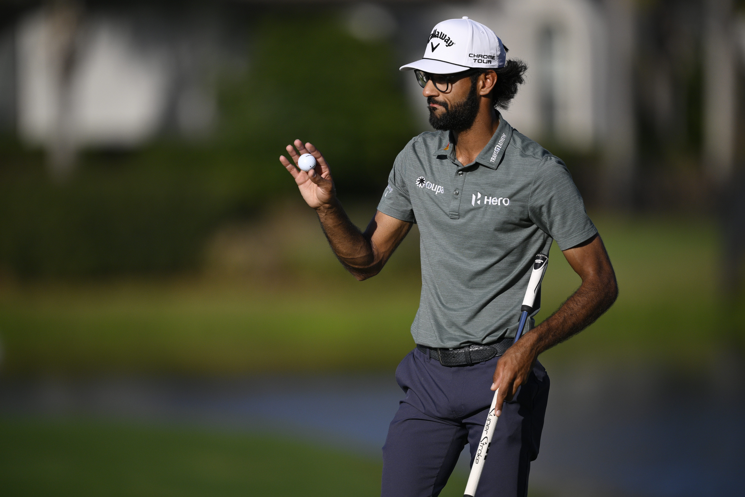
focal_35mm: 400
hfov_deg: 5.2
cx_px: 372
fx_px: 8277
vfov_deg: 3.4
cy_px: 248
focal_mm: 400
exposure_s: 1/13000
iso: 400
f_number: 2.8
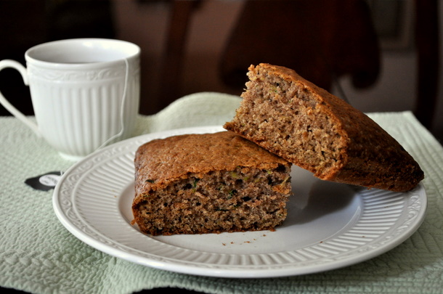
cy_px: 147
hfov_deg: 29.3
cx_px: 222
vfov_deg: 19.7
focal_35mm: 69
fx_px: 848
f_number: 5.3
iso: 800
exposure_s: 1/60
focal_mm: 46
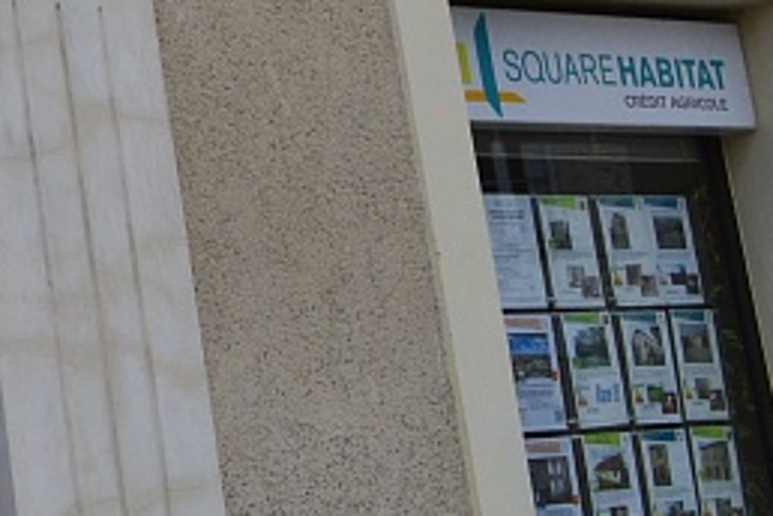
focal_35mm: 119
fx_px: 2555
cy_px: -418
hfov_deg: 15.5
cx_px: -473
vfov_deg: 10.8
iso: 400
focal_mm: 20
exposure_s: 1/200
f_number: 10
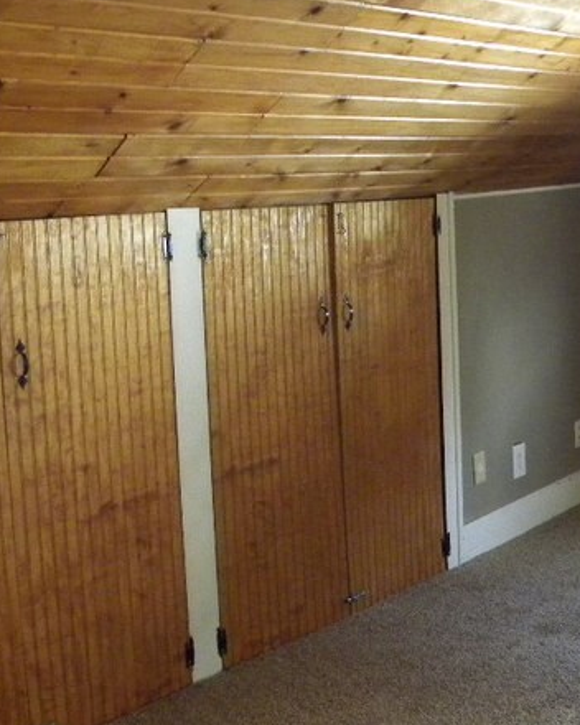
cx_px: 463
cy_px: 343
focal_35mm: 59
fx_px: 1266
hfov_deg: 25.4
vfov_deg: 32.0
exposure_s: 1/37.5
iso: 400
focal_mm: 4.6
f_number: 2.8
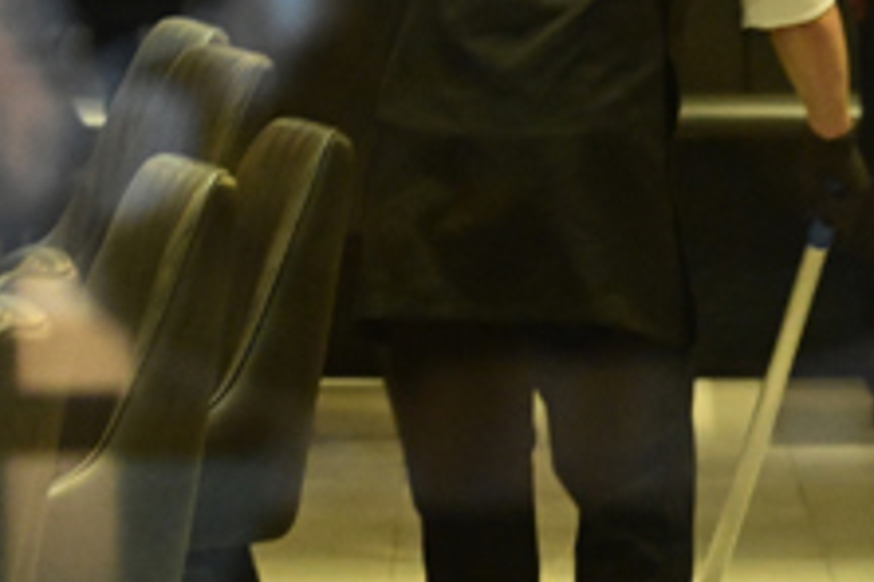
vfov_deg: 3.5
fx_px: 9468
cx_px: 130
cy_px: 132
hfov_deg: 5.3
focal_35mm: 390
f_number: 5.6
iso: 16000
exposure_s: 1/200
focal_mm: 135
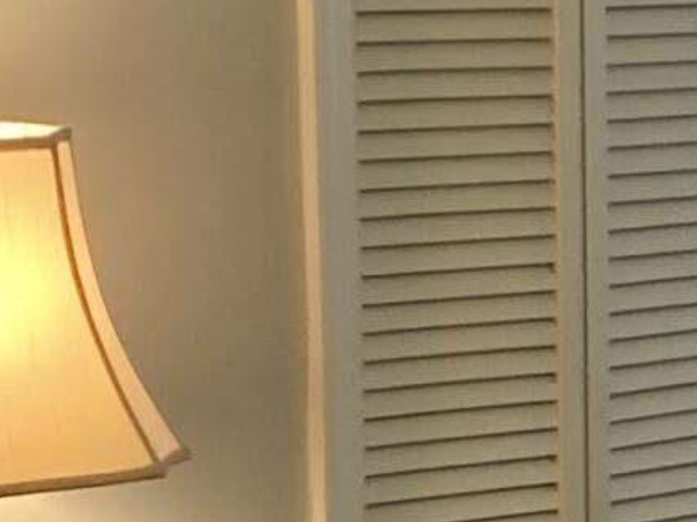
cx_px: 1022
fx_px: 3943
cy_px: 483
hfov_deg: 9.8
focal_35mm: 196
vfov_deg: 7.5
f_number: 1.8
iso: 100
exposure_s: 1/60
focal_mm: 3.99
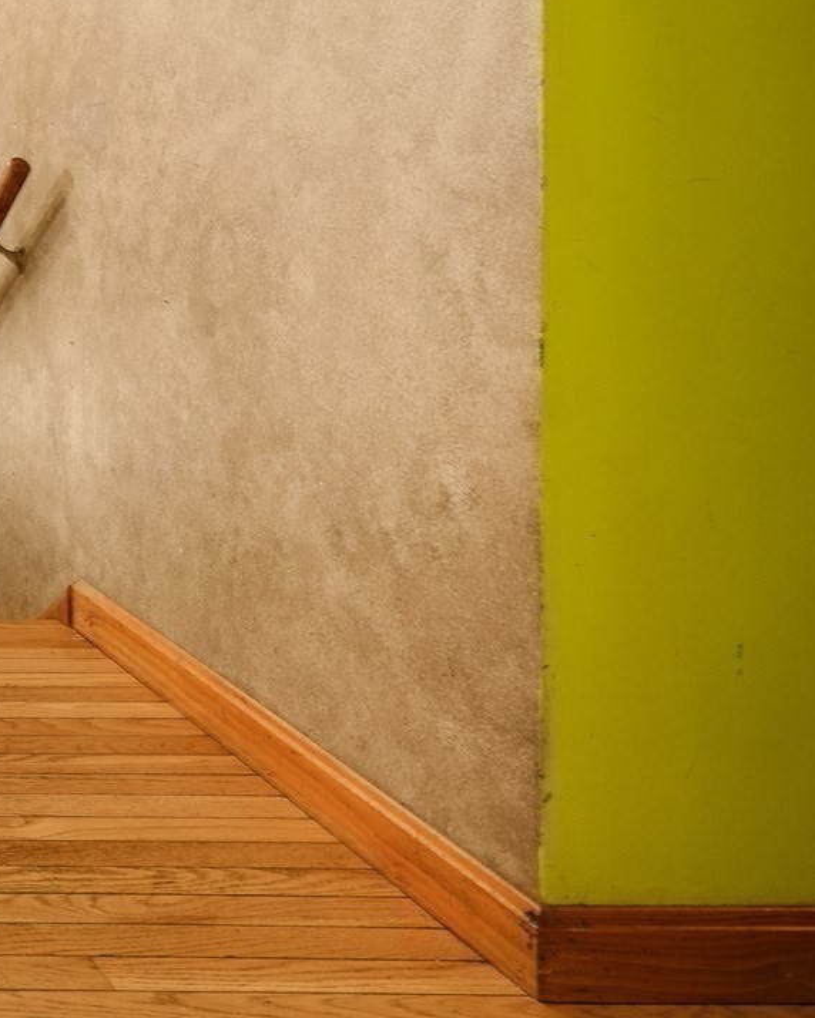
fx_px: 1296
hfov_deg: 23.6
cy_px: 157
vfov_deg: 40.5
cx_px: -544
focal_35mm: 43
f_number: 8
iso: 200
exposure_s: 1/6
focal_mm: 16
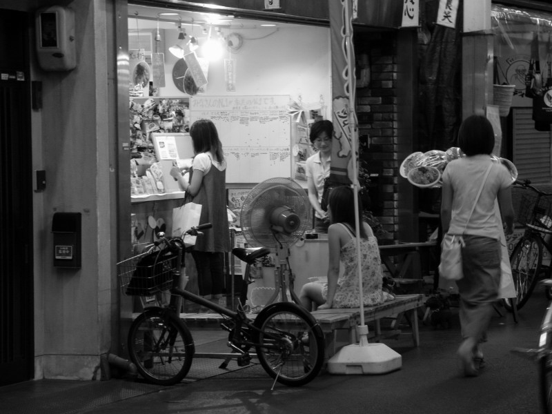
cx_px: 276
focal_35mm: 135
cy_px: 207
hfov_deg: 14.6
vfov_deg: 11.0
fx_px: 2153
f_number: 5
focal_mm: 28.9
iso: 400
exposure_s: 1/16.4
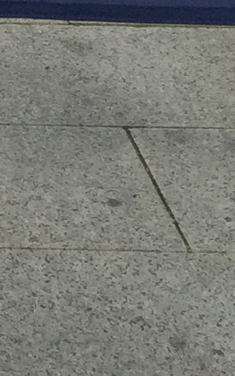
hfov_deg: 5.8
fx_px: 2142
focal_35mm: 209
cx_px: -487
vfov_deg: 9.1
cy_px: -522
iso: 32
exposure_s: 1/439
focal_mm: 4.15
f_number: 2.2
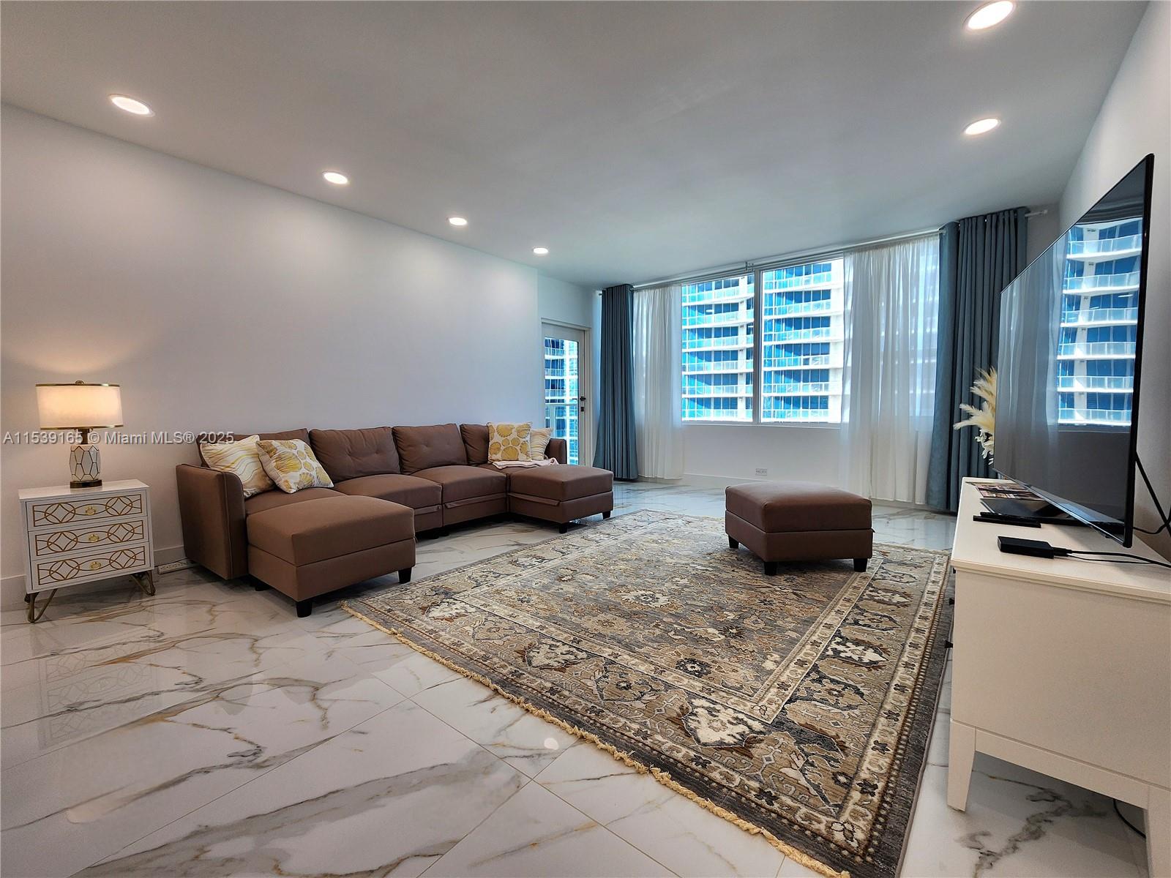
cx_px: 586
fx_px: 440
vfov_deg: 89.9
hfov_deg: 106.2
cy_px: 439
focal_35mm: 13
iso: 50
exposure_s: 1/127
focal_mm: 2.2
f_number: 2.2
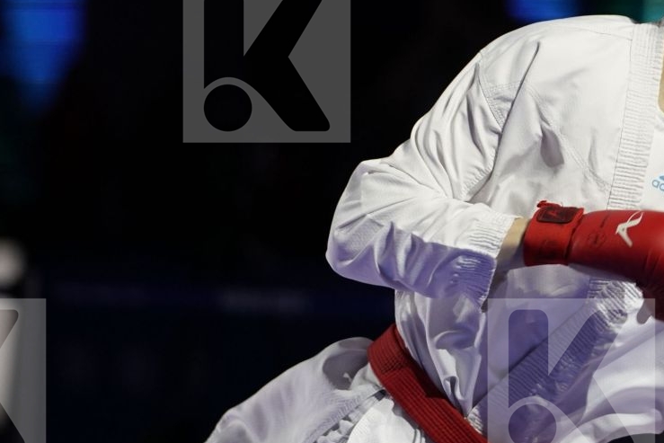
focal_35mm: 375
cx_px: 571
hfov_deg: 5.5
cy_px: 61
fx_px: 6918
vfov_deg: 3.7
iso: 2000
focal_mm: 154
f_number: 2.8
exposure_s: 1/1000
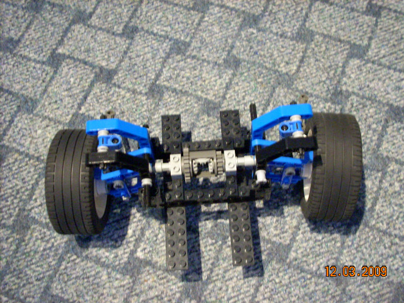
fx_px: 537
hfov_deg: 41.2
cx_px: 202
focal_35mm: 46
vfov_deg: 31.5
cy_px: 152
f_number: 3.1
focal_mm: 7.6
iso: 644
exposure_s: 1/4
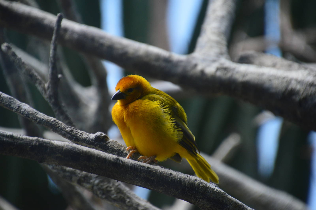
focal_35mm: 450
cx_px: 158
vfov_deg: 3.0
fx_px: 3947
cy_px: 105
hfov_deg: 4.6
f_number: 6.3
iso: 800
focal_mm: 300
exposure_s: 1/20
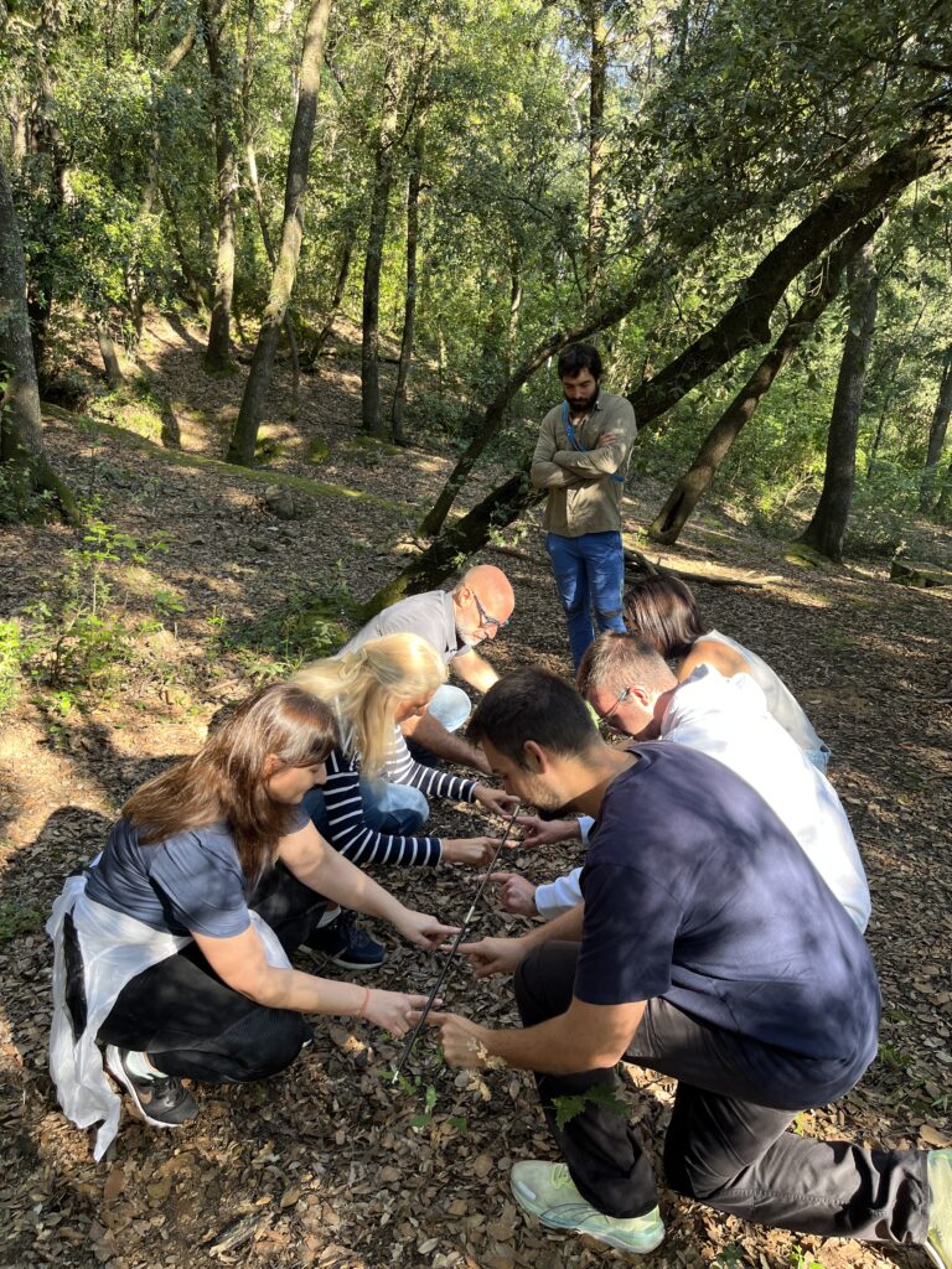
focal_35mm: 26
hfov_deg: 53.1
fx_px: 953
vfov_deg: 67.3
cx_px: 476
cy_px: 634
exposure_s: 1/121
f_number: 1.6
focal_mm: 5.1
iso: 40
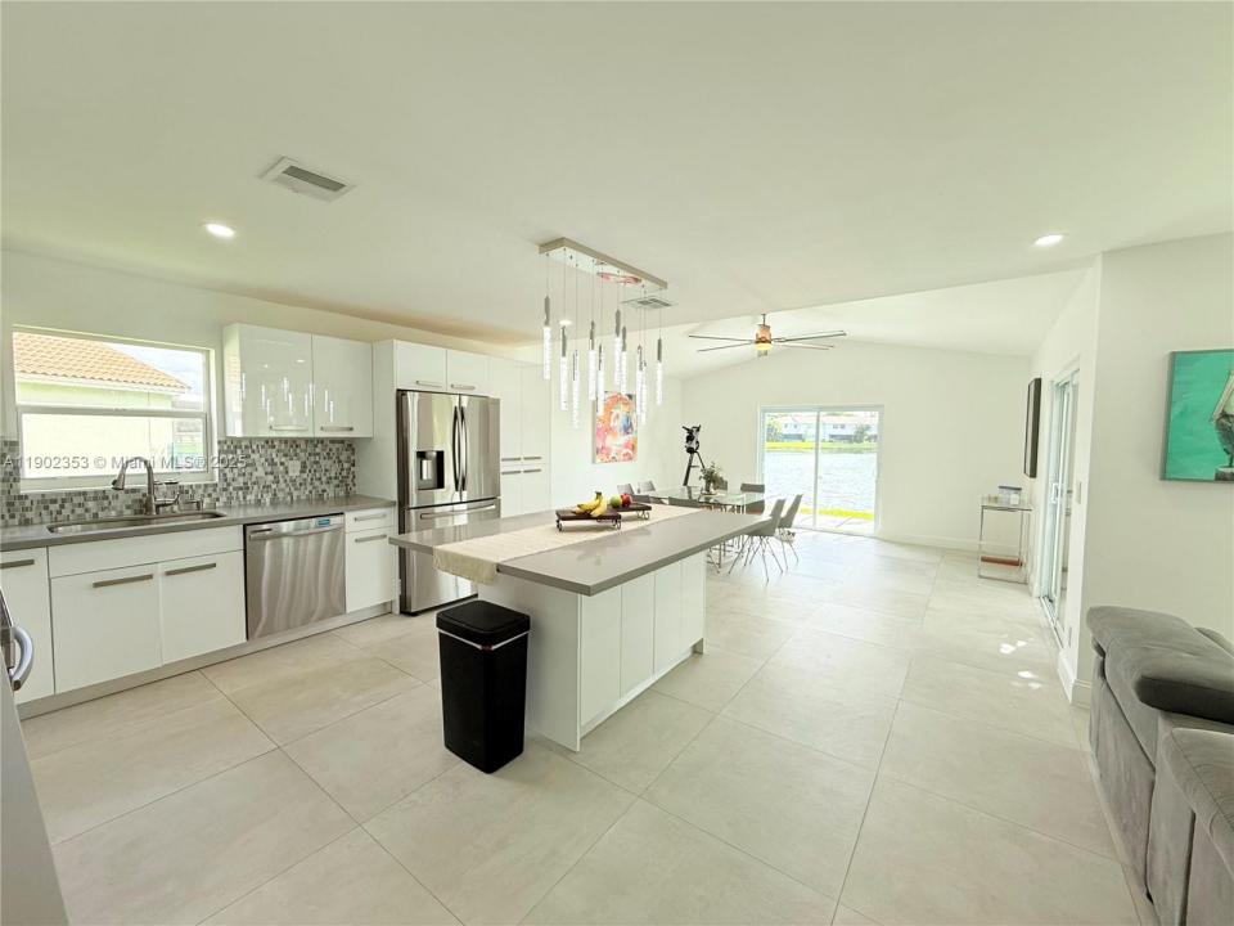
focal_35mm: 14
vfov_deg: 85.7
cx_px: 617
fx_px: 499
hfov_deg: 102.1
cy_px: 463
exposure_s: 1/184
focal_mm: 2.22
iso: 50
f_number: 2.2
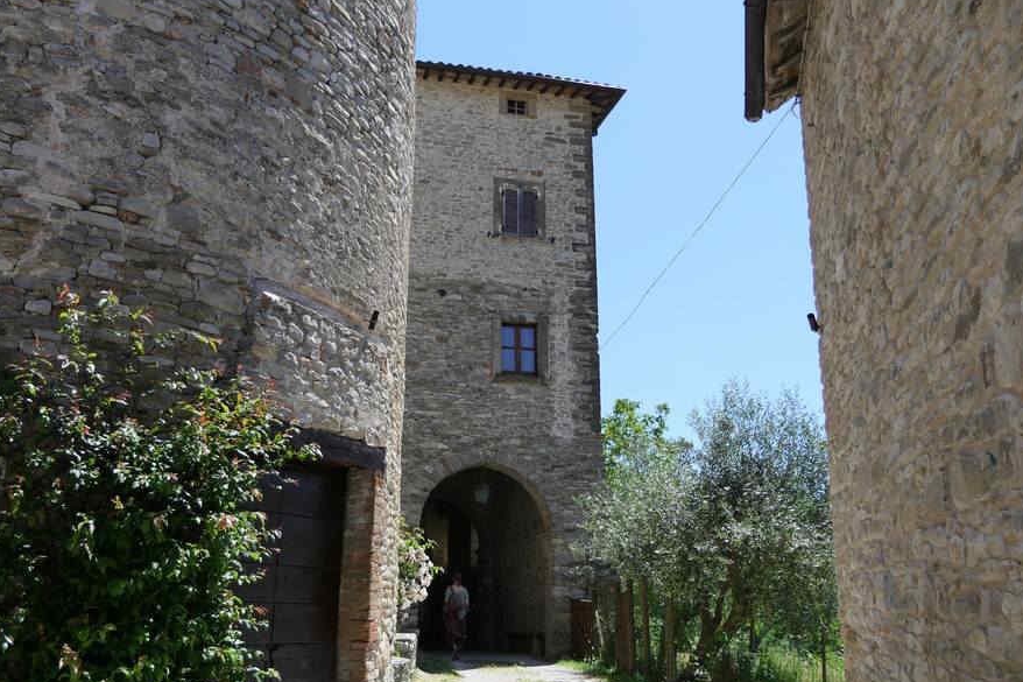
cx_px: 443
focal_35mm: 28
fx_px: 795
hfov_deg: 65.2
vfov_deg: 46.3
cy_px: 386
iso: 125
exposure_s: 1/320
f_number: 2.8
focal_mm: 8.8
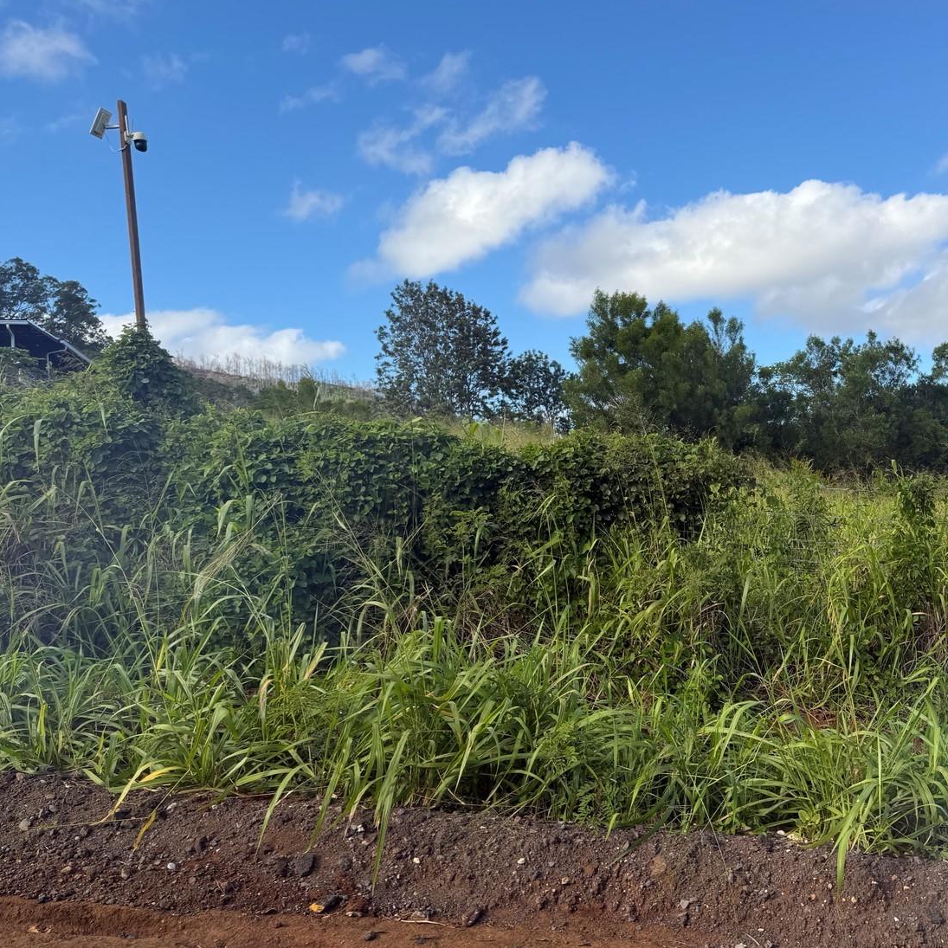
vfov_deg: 52.5
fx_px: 961
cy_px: 509
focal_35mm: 31
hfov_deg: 51.3
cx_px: 649
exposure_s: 1/2703
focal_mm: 6.76
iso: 80
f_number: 1.78
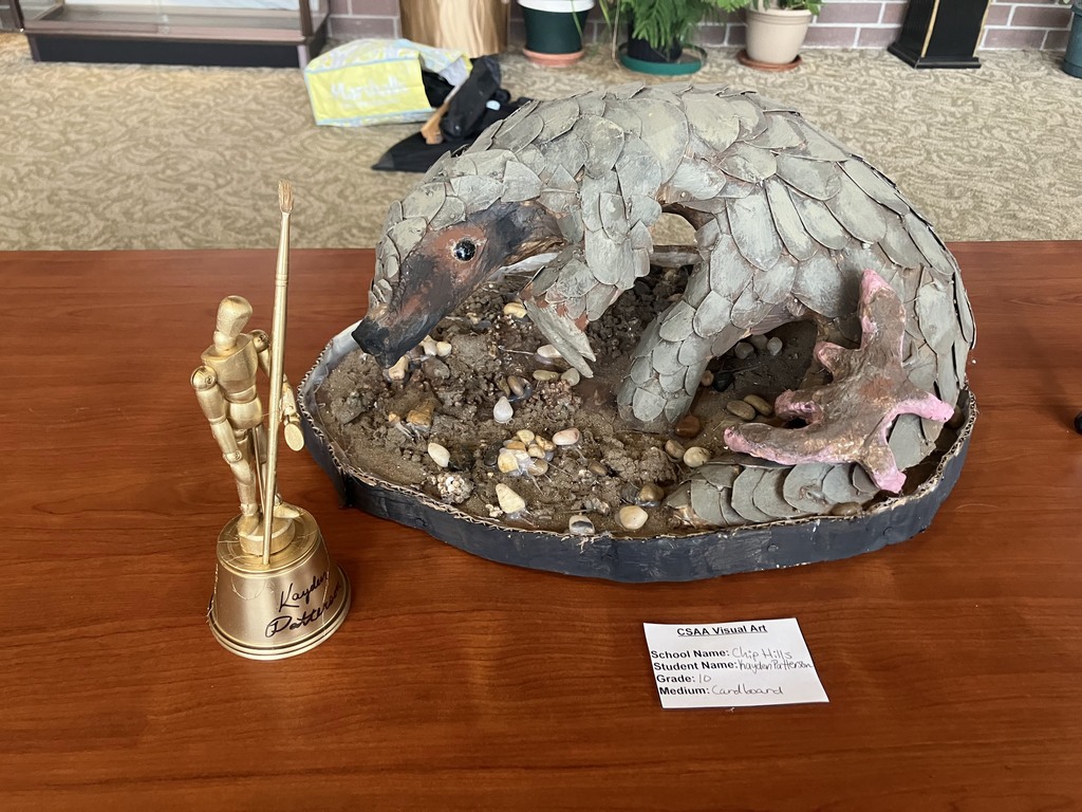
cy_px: 406
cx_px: 541
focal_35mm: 28
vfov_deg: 49.7
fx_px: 875
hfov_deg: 63.4
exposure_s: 1/60
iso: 200
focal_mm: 3.99
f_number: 1.8
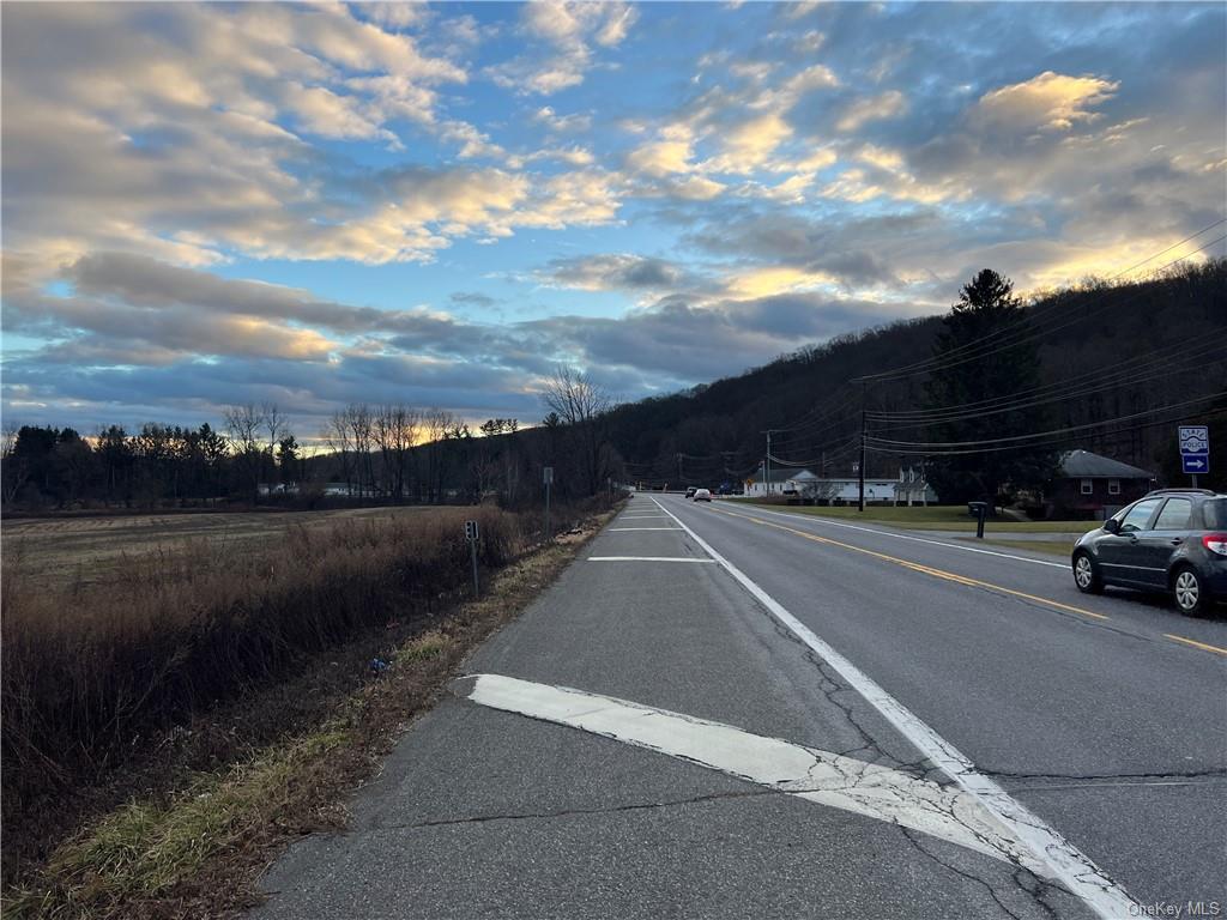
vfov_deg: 53.1
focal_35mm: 26
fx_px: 922
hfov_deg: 67.3
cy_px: 460
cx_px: 614
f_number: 1.5
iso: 50
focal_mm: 5.7
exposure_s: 1/814
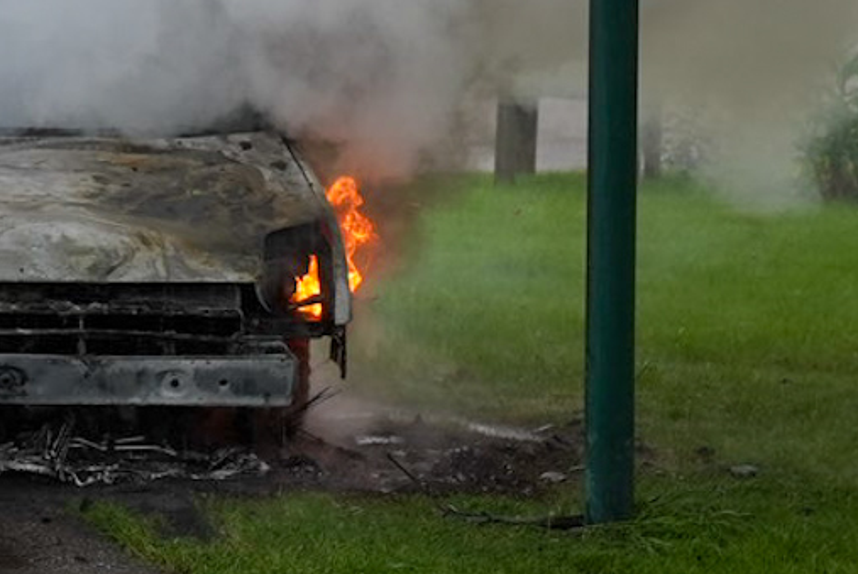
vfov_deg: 7.0
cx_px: -435
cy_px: 80
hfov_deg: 10.1
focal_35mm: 197
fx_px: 4699
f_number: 5.6
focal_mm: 52
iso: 500
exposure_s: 1/160
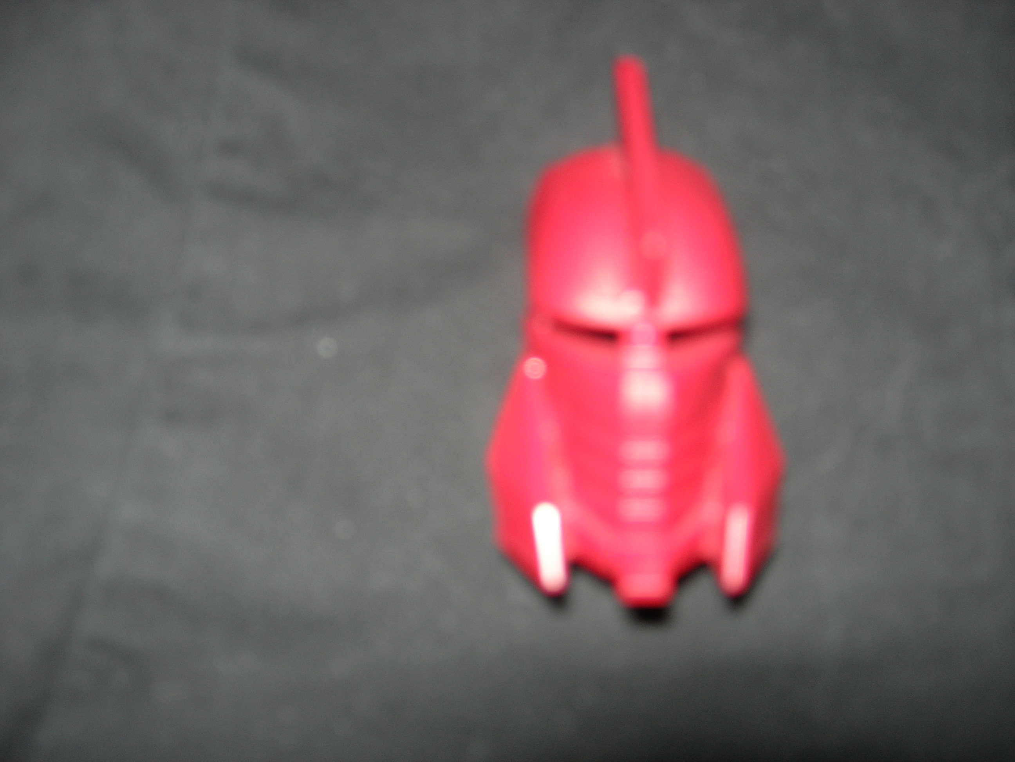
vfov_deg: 37.7
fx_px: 1114
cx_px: 508
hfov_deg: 49.0
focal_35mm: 38
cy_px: 381
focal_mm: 7.8
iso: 64
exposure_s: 1/60.1
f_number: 2.8
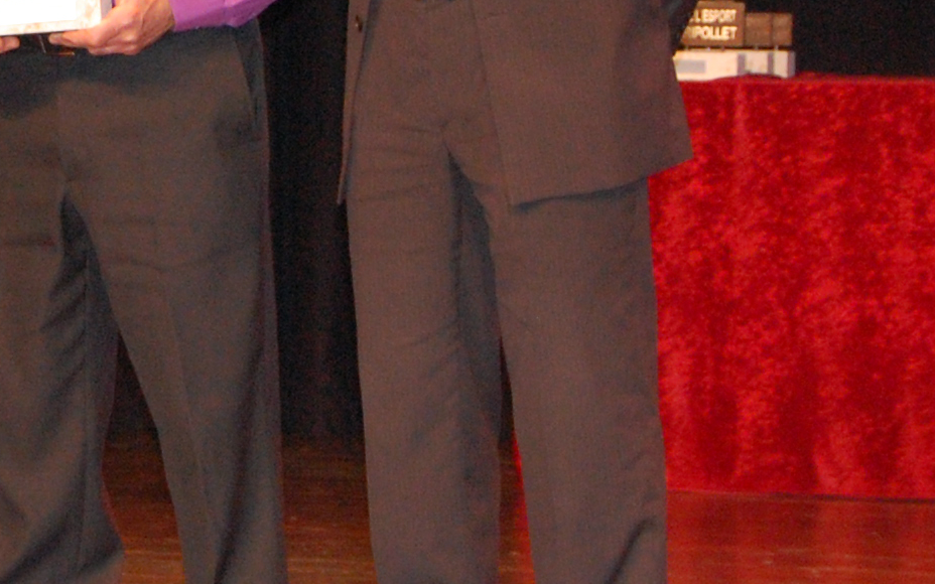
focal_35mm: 208
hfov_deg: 9.9
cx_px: -176
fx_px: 5300
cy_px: -92
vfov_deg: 6.3
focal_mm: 42
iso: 1250
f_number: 5.3
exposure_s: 1/60
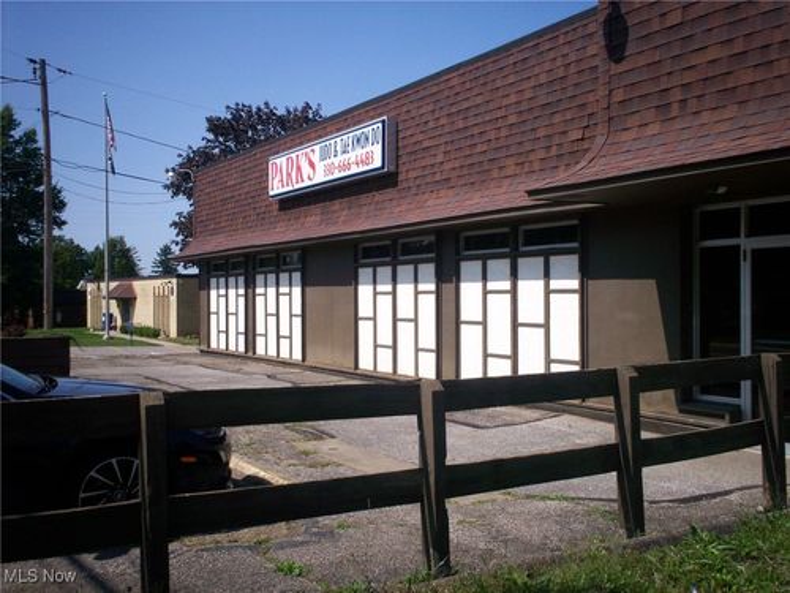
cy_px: 296
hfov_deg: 51.4
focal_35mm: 36
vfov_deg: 39.7
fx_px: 822
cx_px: 395
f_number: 4.5
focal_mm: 6
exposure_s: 1/693
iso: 100
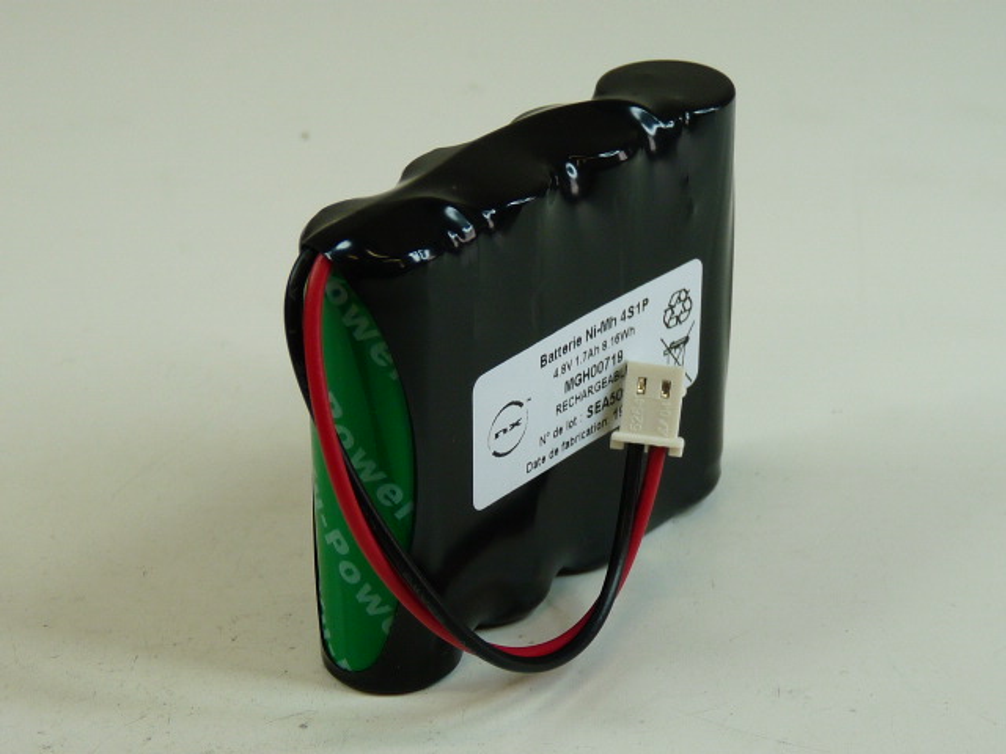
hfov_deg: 22.5
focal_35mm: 87
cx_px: 503
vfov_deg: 17.0
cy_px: 377
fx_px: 2528
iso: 100
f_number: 3.2
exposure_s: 1/50
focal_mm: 8.7
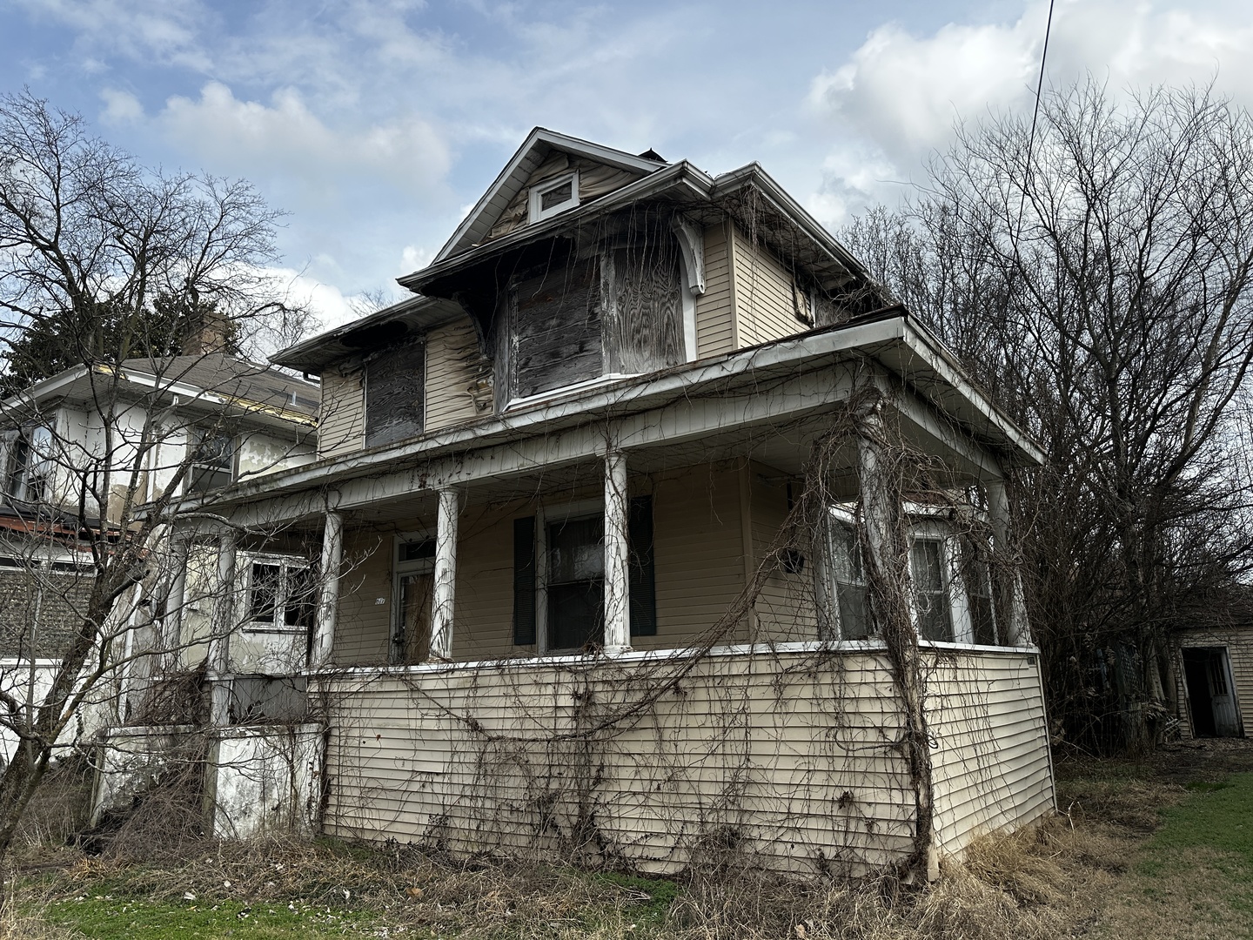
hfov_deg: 71.6
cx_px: 626
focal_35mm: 24
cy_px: 470
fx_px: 869
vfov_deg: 56.8
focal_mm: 6.86
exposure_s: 1/2252
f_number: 1.78
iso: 80
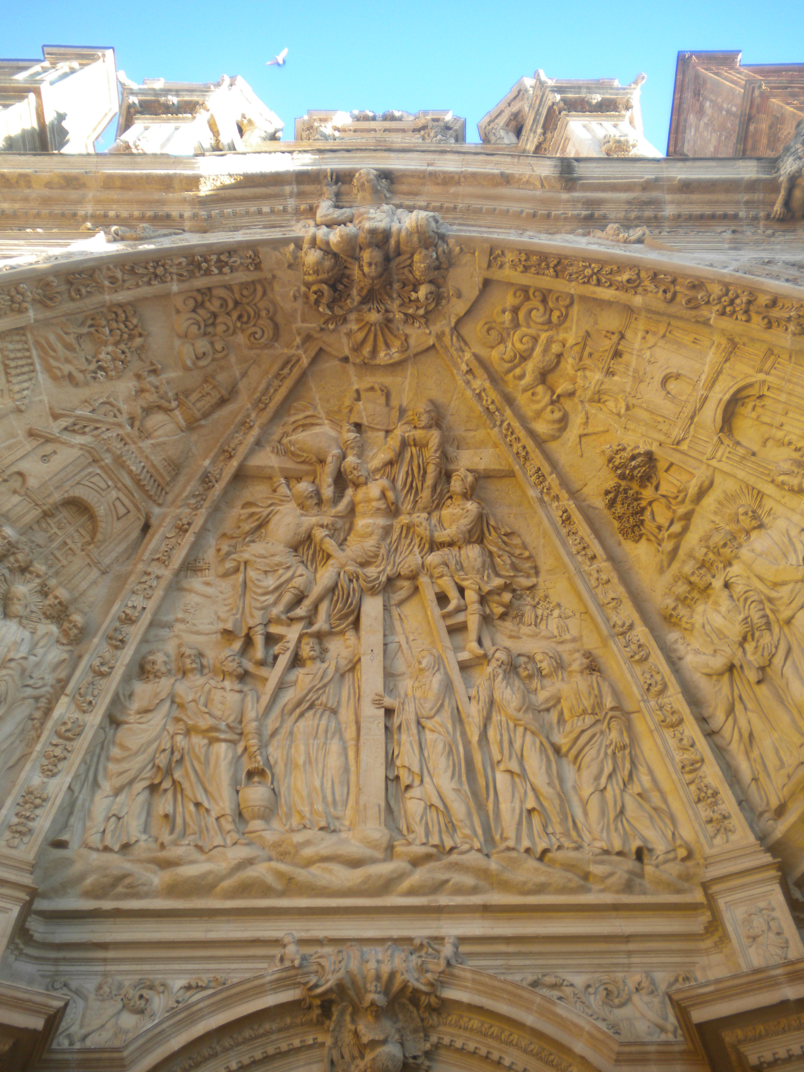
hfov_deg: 40.7
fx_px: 1084
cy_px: 536
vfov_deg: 52.6
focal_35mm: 35
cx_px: 402
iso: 80
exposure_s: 1/72
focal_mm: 6.3
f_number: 3.1
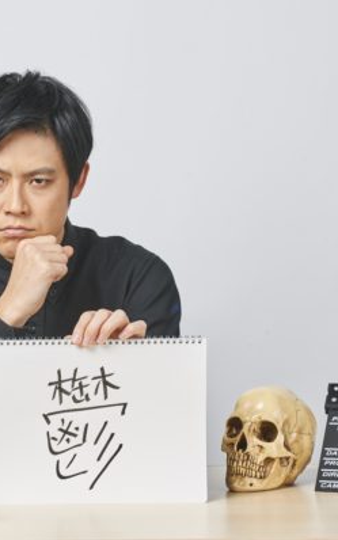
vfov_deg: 14.3
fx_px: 2150
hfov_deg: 9.0
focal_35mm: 146
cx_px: 73
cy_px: 270
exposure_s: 1/125
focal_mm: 95
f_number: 11
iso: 100
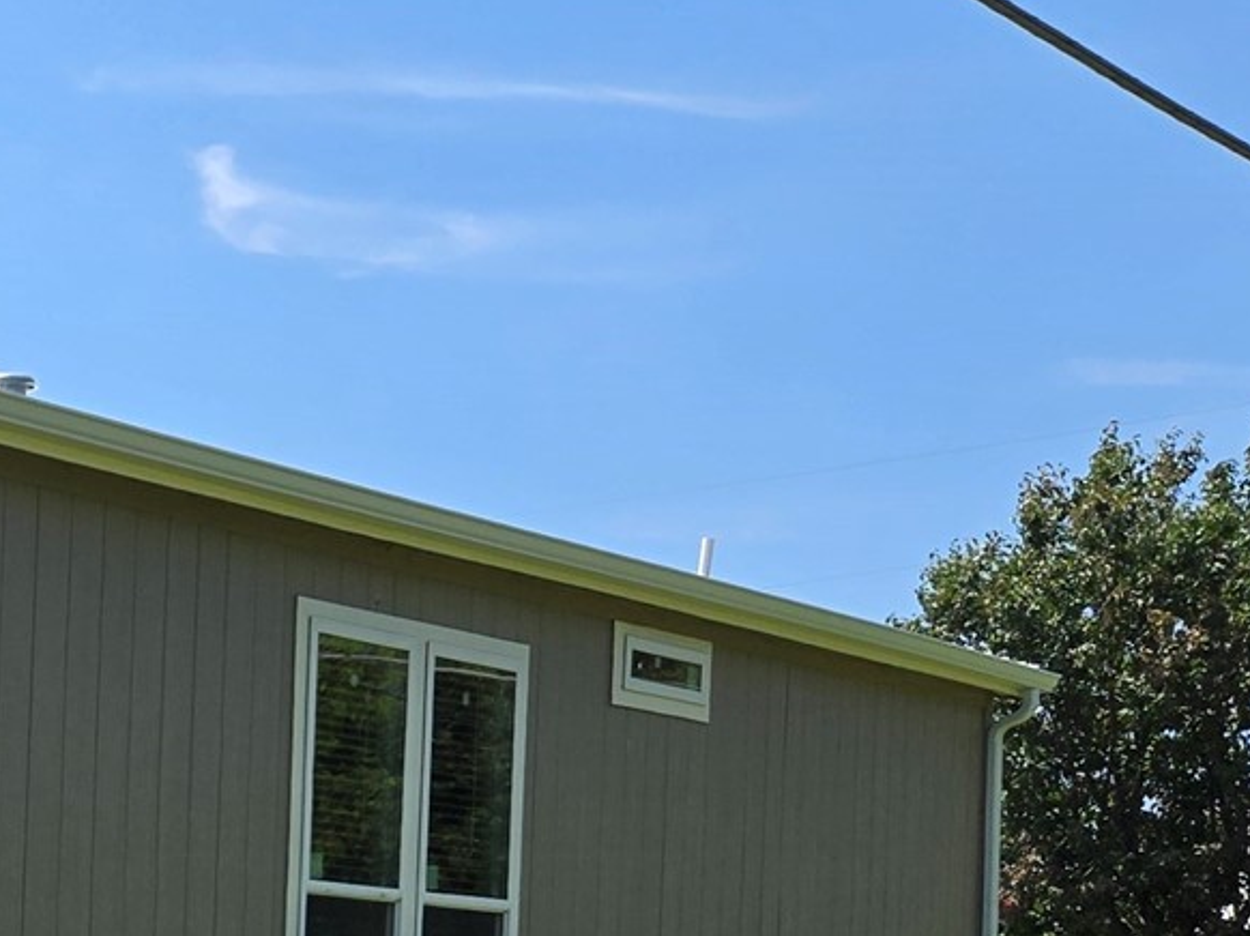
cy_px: 1080
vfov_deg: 17.5
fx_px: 2924
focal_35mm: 81
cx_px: -679
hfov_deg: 20.3
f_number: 1.8
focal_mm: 5.4
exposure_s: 1/2921
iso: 50
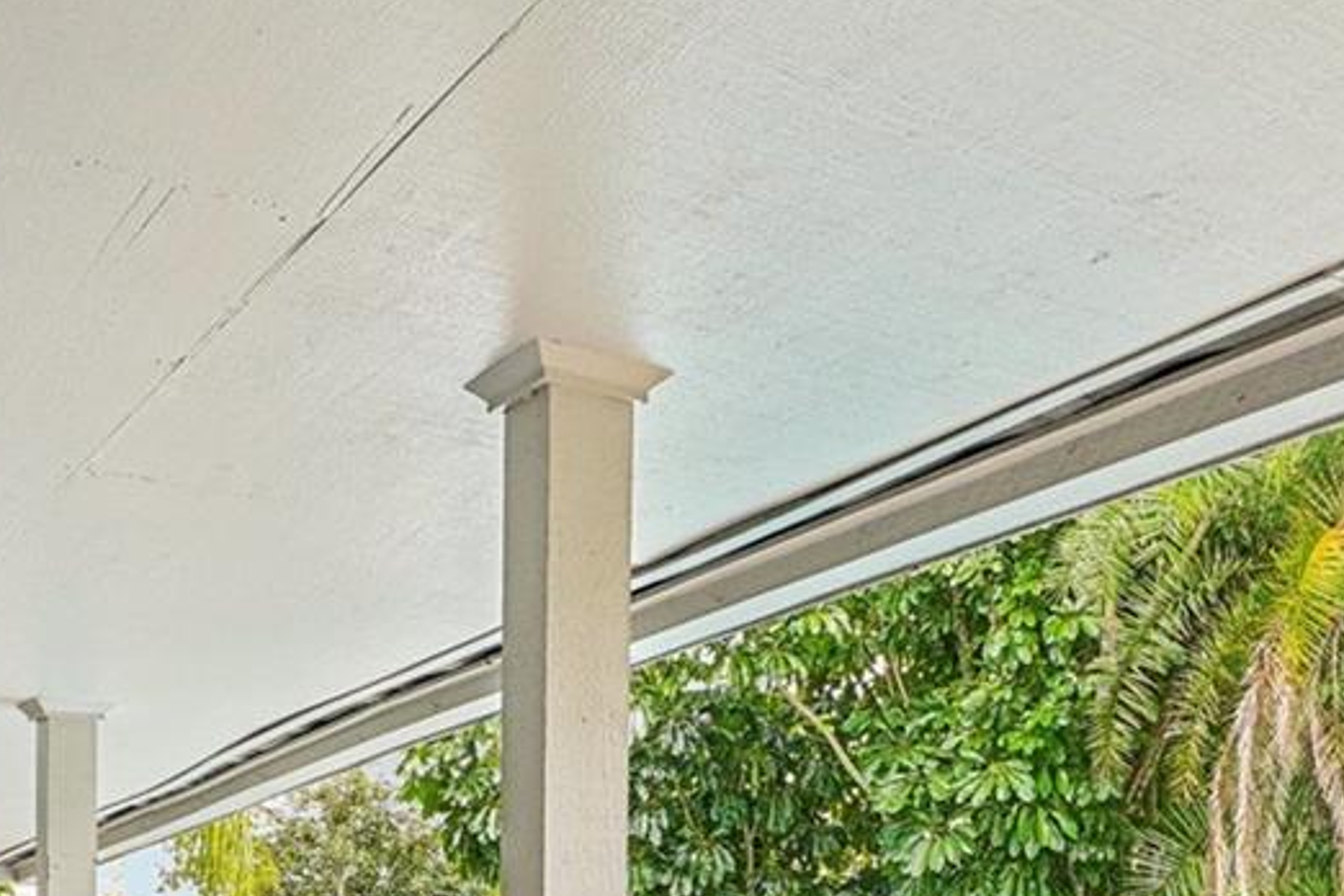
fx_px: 1717
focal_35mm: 46
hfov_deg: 42.7
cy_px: 1027
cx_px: 747
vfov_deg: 26.5
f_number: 8
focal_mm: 10
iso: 160
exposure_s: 1/30
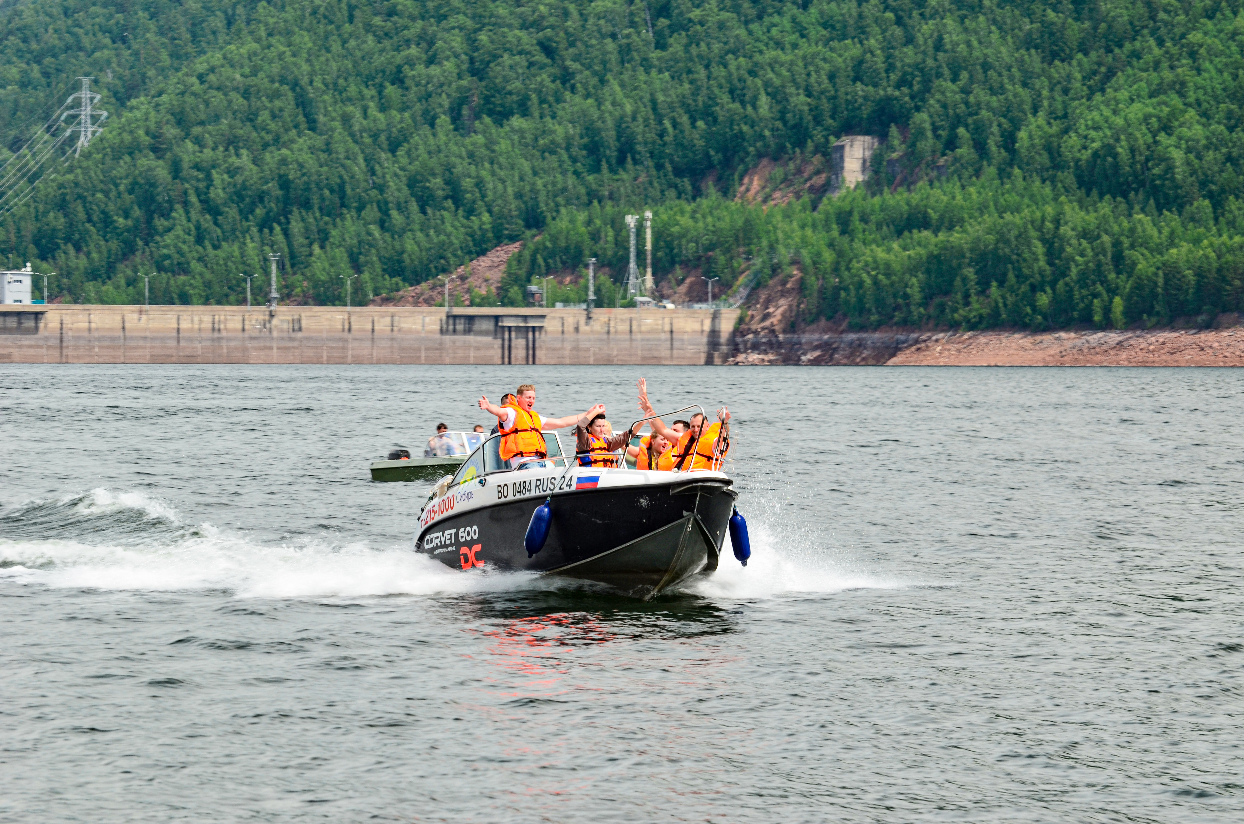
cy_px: 412
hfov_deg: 11.3
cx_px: 622
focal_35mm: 183
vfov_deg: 7.5
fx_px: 6311
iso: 200
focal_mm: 122
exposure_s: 1/125
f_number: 11
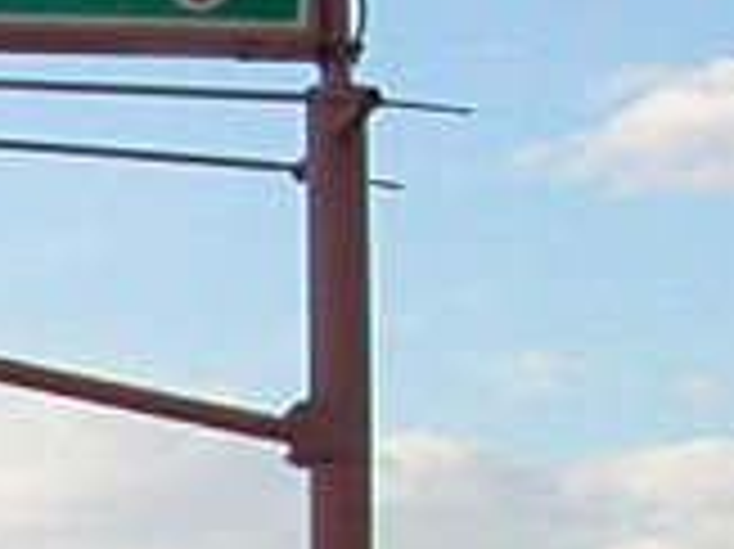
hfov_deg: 7.6
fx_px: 4916
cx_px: -1324
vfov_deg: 6.2
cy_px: 1143
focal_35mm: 232
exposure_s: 1/205
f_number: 4.5
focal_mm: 5.6
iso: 100
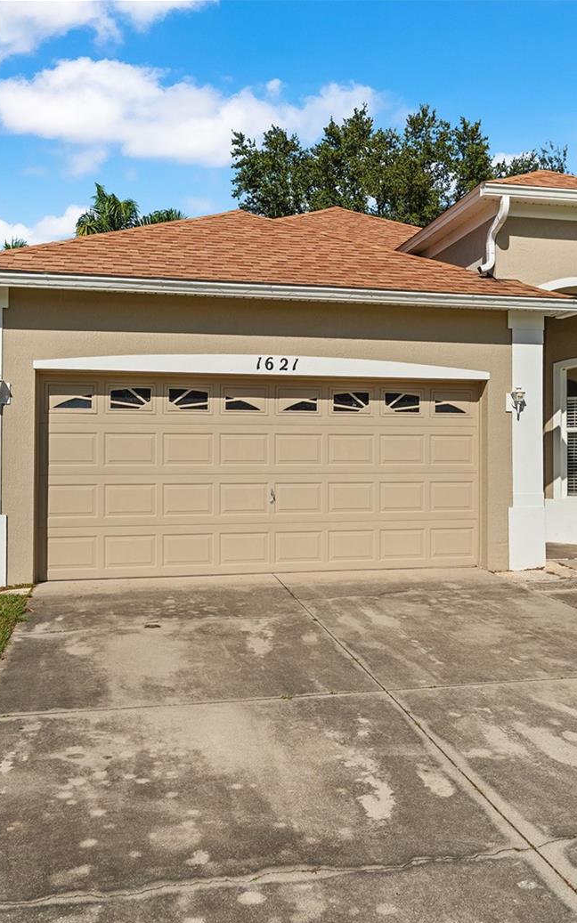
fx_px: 858
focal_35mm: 34
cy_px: 474
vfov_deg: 56.6
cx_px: 336
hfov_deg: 37.1
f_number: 7.1
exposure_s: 1/640
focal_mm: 21.7
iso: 250
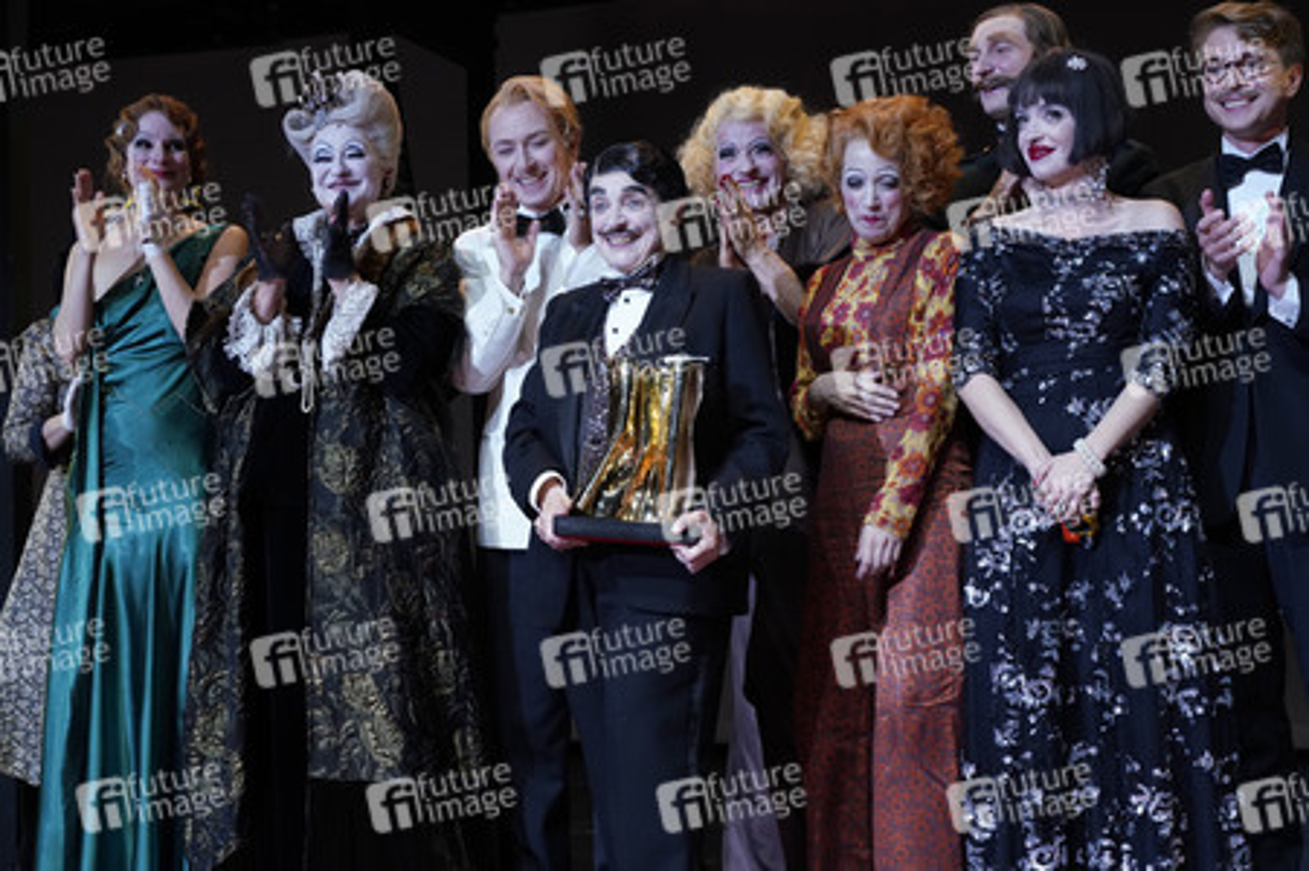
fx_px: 2071
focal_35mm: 57
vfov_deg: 23.7
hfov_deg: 35.1
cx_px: 654
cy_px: 436
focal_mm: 57
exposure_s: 1/250
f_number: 7.1
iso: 1600
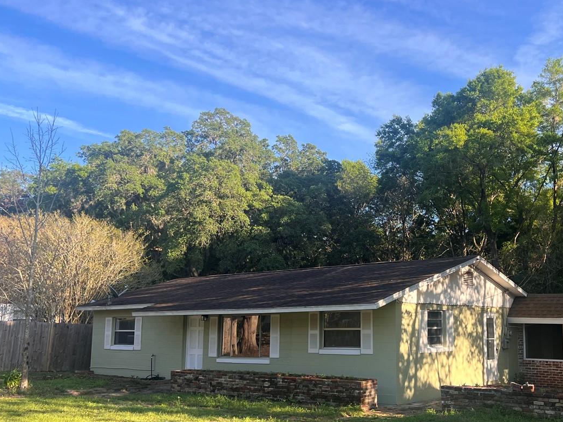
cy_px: 236
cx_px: 384
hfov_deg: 45.9
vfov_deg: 35.9
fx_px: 651
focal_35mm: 40
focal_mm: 5.7
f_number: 1.5
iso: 50
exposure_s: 1/1280
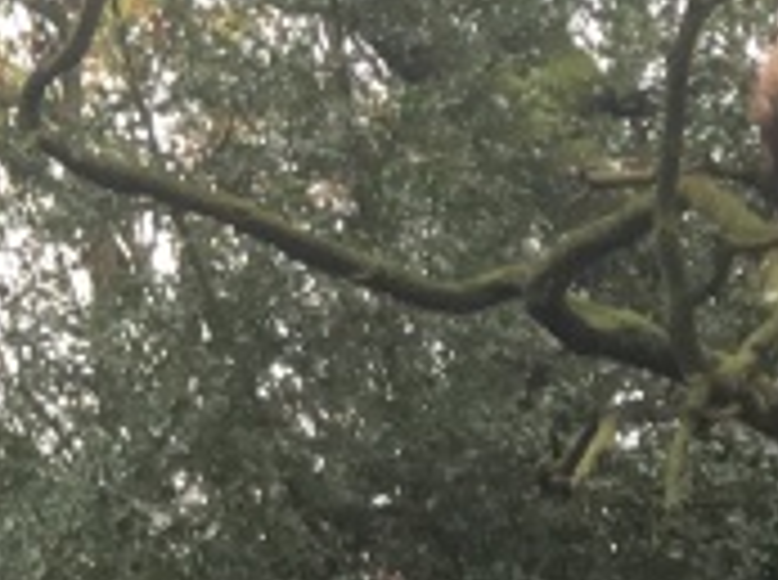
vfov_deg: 8.8
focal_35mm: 168
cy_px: 81
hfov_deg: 10.2
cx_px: -1093
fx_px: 3768
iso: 32
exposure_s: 1/33
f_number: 2.2
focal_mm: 4.15
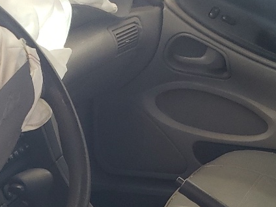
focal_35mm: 98
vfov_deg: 14.2
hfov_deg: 20.0
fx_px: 781
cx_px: 117
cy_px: 305
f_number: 1.5
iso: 114
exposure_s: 1/60.2
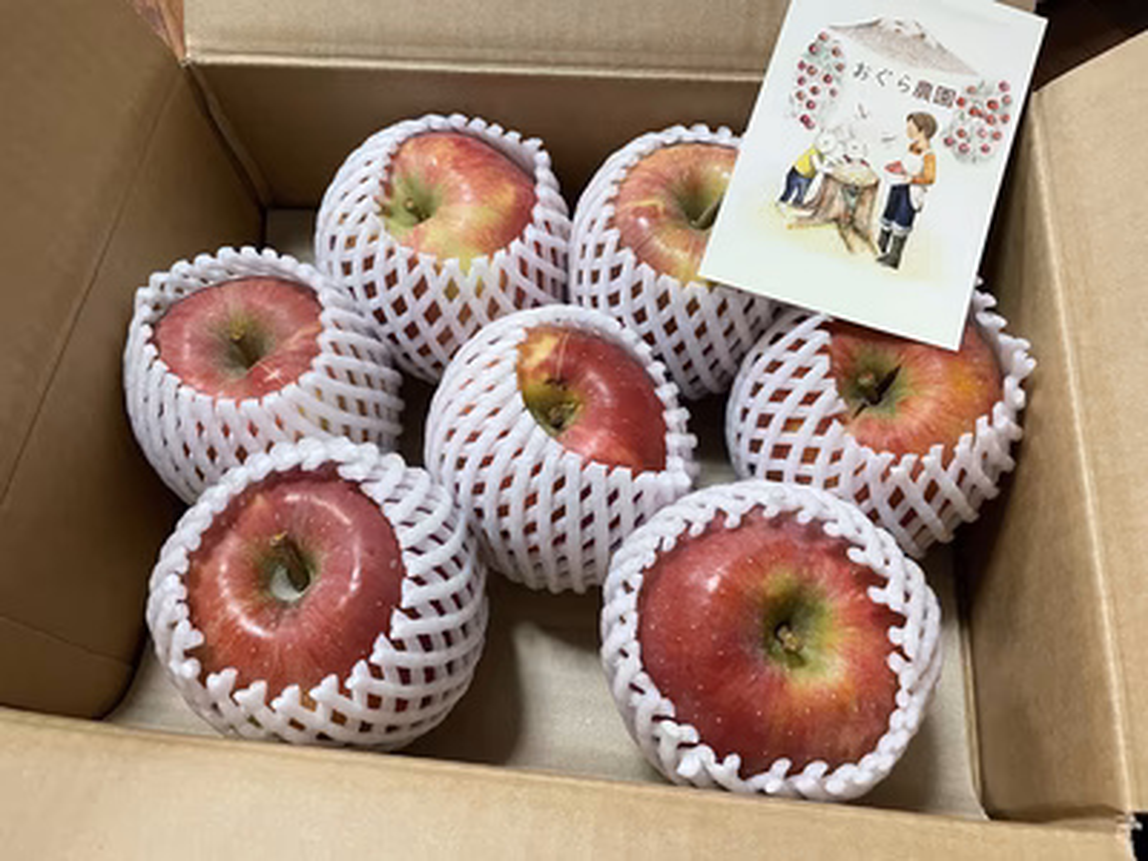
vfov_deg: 53.1
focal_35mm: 26
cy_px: 430
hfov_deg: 67.3
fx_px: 862
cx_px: 574
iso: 200
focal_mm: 4.2
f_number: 1.6
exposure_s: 1/60
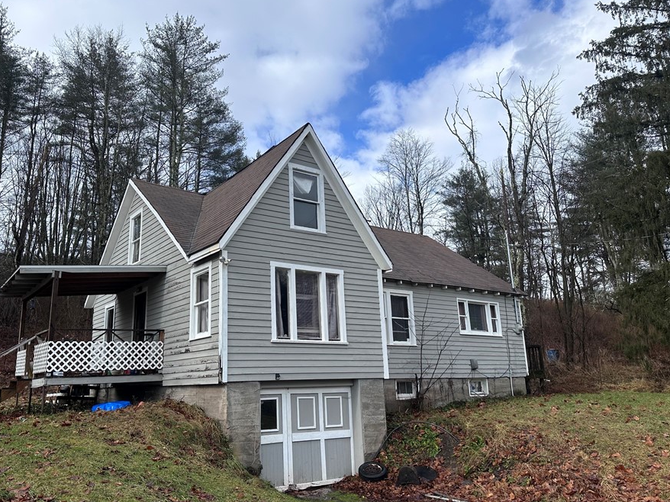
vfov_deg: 49.7
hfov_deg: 63.1
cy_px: 246
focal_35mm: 28
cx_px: 282
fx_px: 542
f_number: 1.78
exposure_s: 1/3058
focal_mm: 6.86
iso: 80
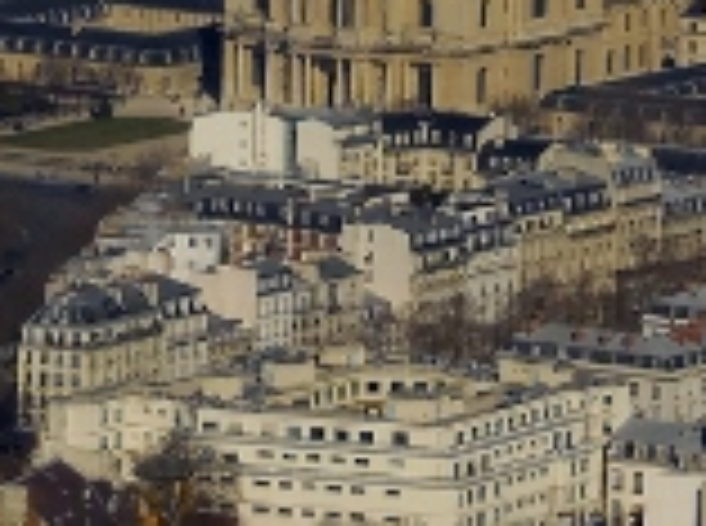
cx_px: 441
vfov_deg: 3.2
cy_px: -144
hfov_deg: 4.3
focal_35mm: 462
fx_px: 9401
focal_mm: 20.4
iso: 125
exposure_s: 1/640
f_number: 5.1
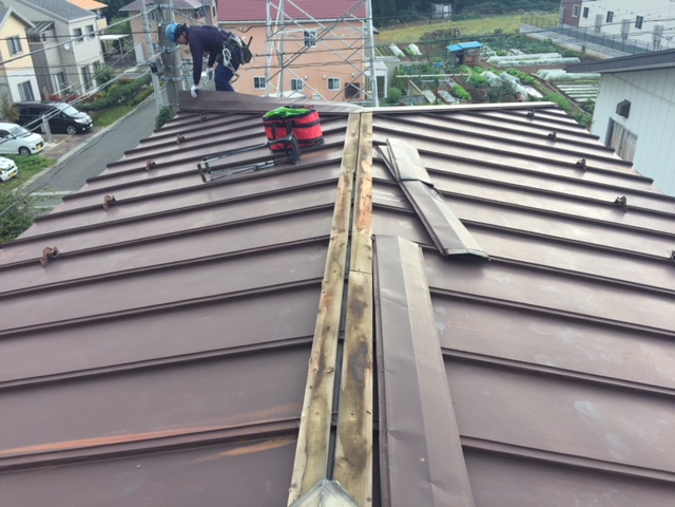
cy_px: 254
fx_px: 565
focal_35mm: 29
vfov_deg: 48.2
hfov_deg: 61.7
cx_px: 338
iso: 32
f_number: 2.2
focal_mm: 4.15
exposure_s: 1/706
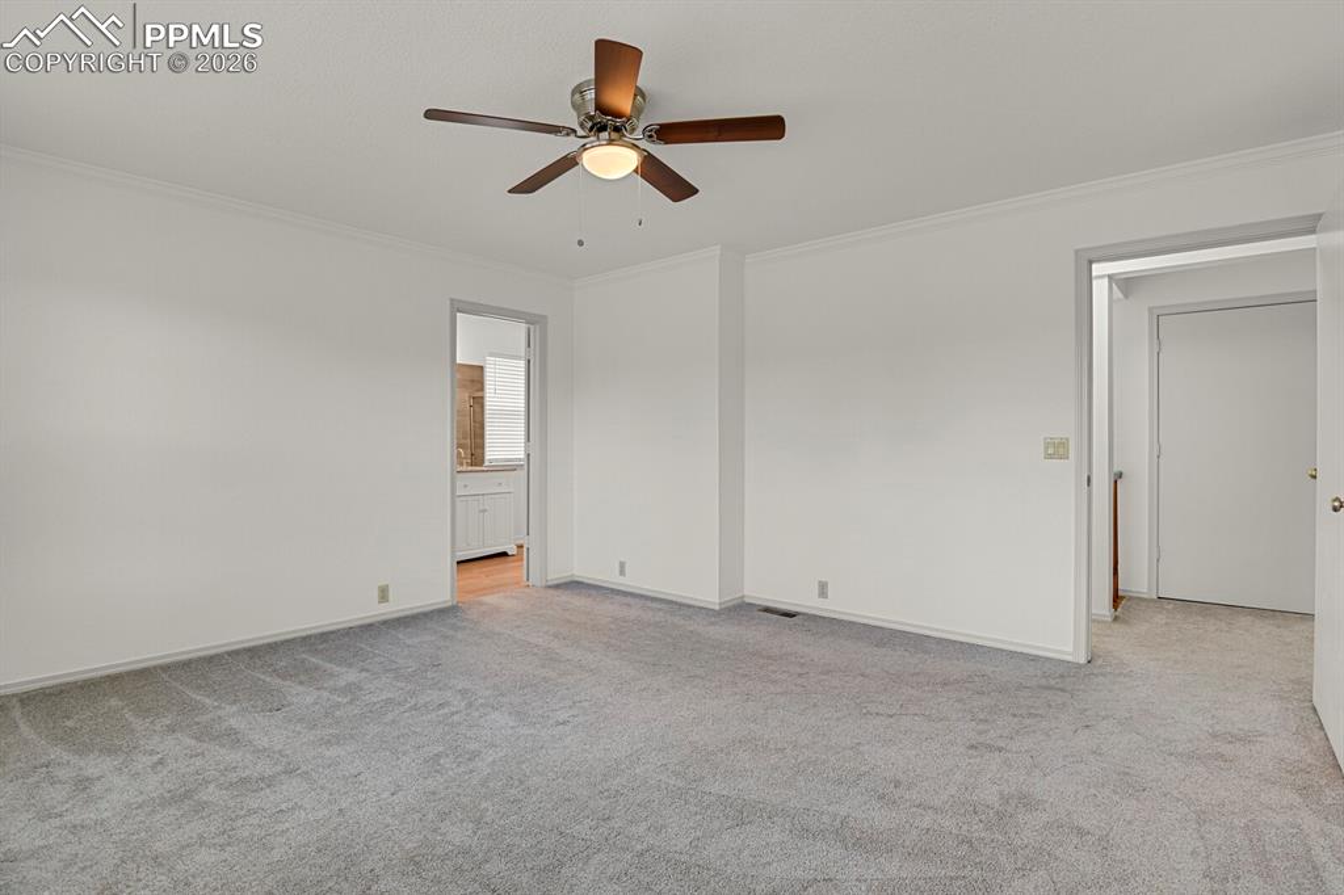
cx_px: 672
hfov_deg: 93.3
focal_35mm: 17
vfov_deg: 70.4
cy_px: 448
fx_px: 634
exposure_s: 1/20
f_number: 8
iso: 1100
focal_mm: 17
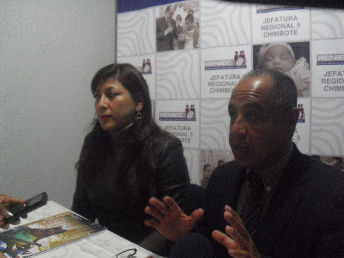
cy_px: 129
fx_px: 358
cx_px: 172
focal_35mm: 36
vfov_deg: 39.7
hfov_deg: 51.4
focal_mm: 6.3
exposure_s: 1/80
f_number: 3.1
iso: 800
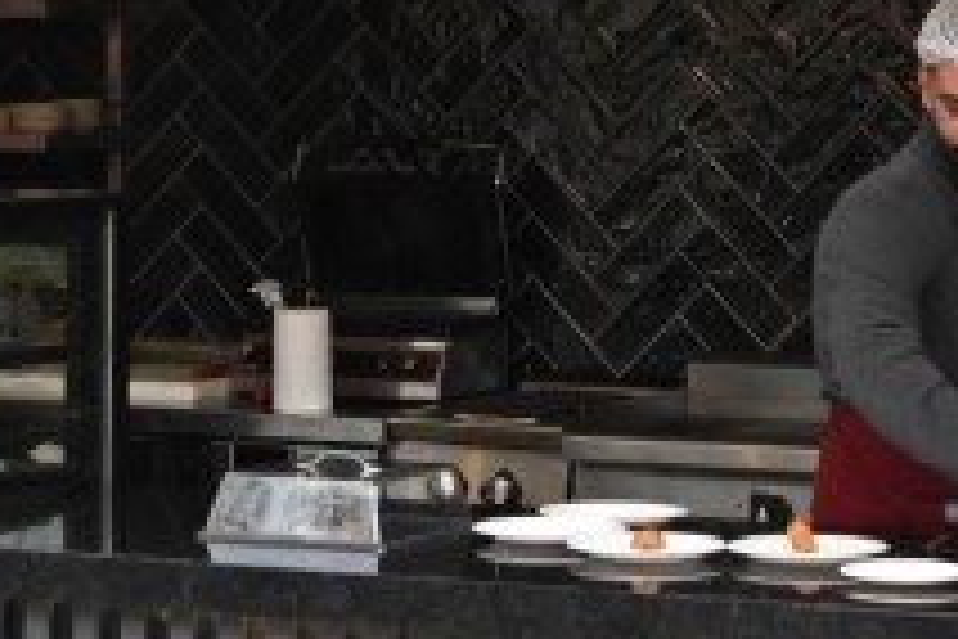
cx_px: 418
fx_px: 4178
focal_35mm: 157
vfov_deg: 8.7
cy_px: -81
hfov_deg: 13.1
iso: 6400
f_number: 2.8
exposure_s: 1/13000
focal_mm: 29
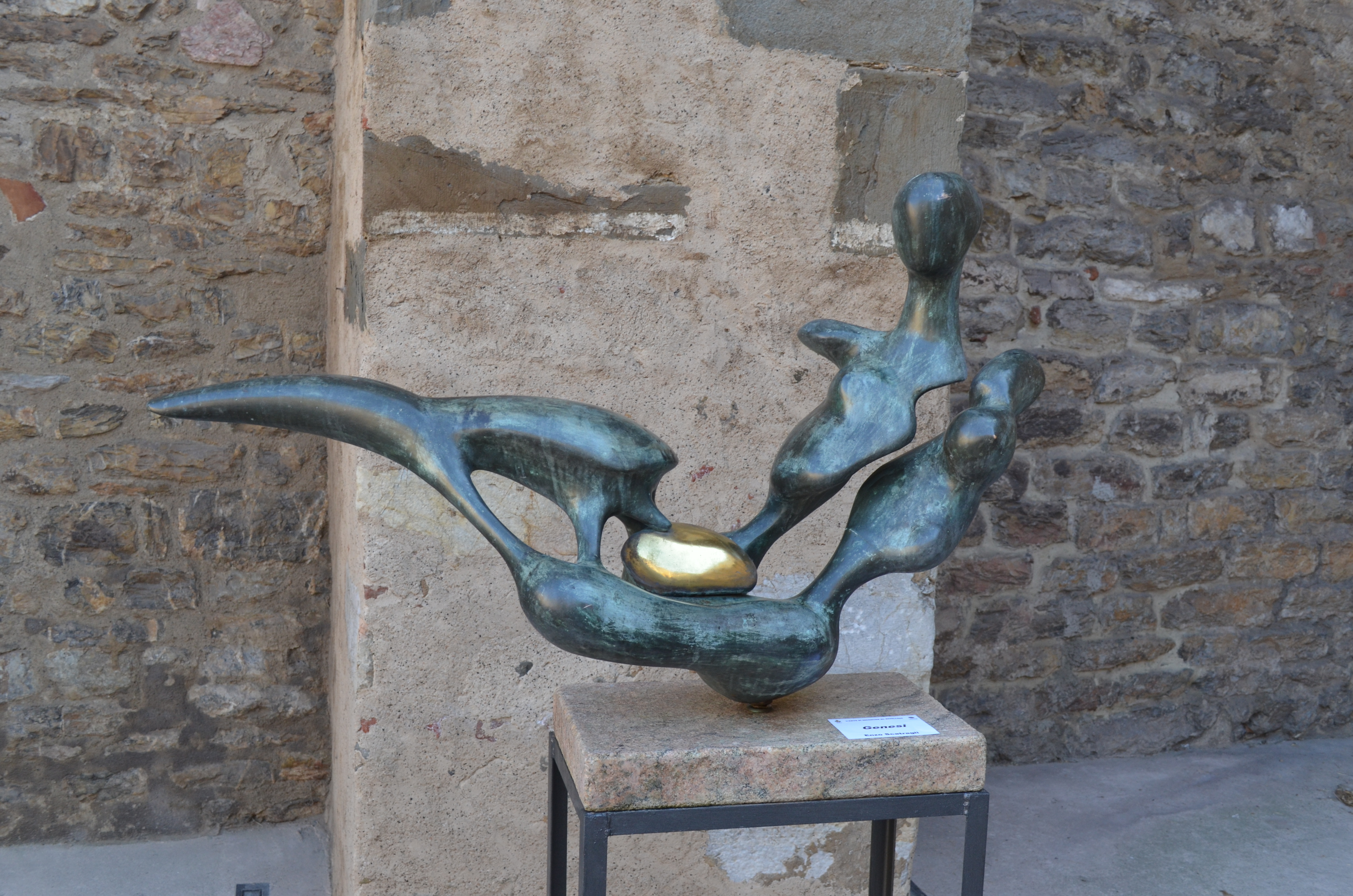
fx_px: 1463
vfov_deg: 34.1
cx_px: 676
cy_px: 448
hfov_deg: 49.6
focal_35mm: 39
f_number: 5.6
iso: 400
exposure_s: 1/125
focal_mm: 26
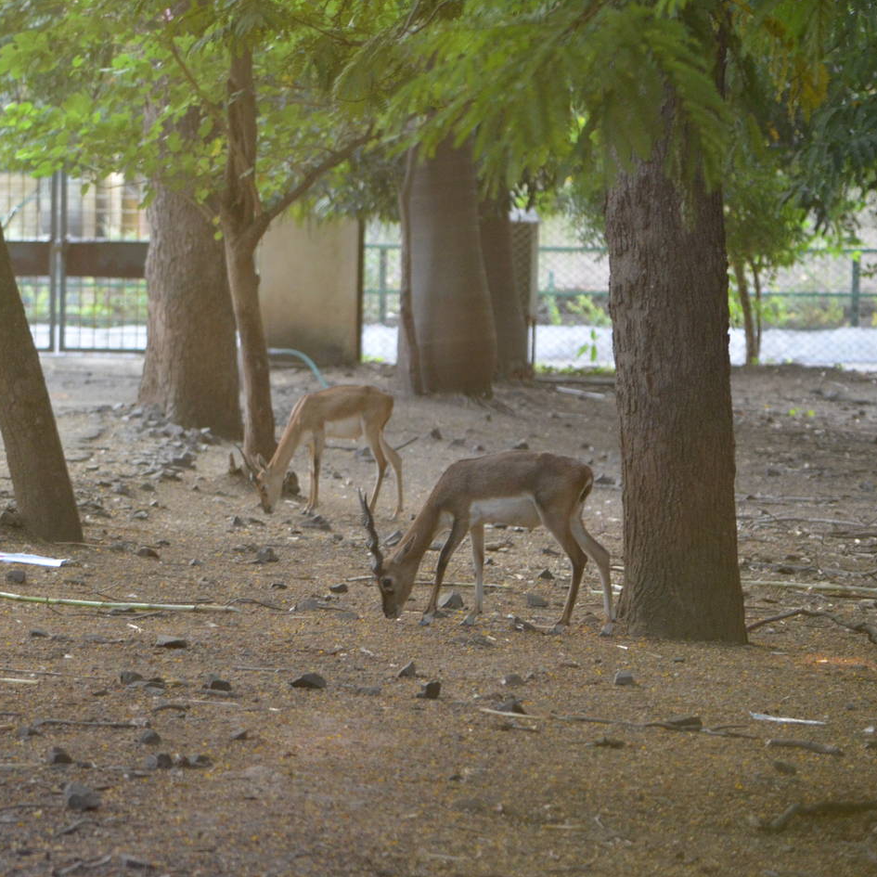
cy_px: 412
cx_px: 215
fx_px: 9258
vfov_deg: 5.4
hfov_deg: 5.4
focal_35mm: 323
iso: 1600
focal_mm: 150
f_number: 4.8
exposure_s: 1/125
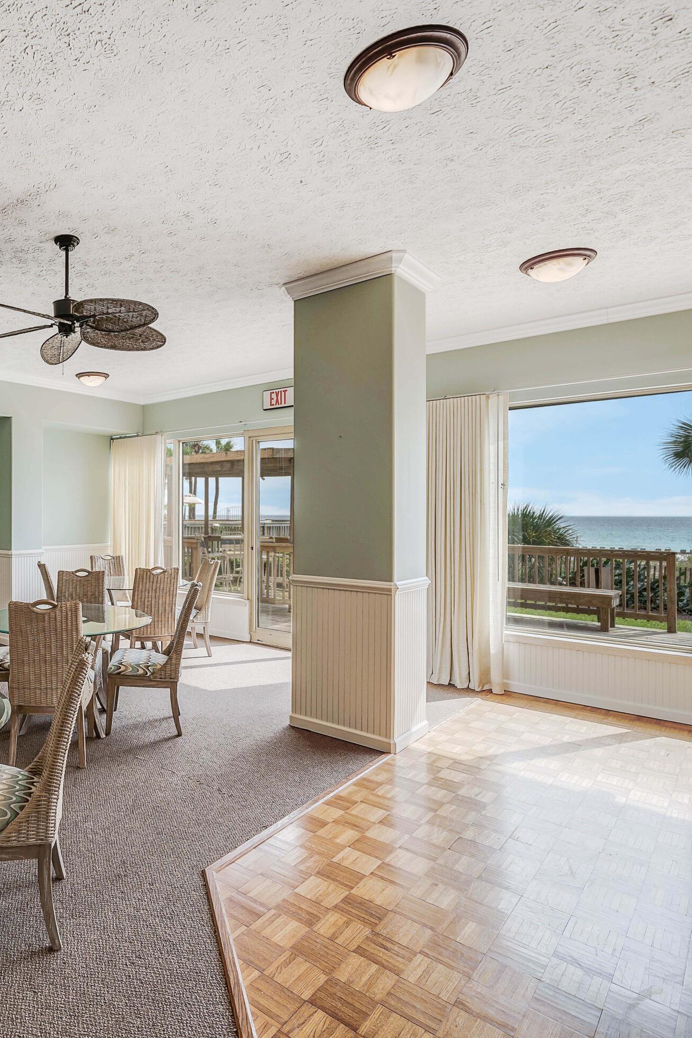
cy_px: 523
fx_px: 577
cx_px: 98
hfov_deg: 55.5
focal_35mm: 20
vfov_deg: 84.0
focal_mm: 13
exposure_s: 1/100
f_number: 5.6
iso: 100
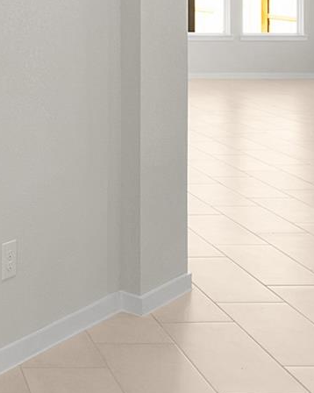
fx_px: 849
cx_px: -103
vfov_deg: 24.6
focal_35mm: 73
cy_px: -21
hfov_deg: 19.2
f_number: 9
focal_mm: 17
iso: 100
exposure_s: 1/4
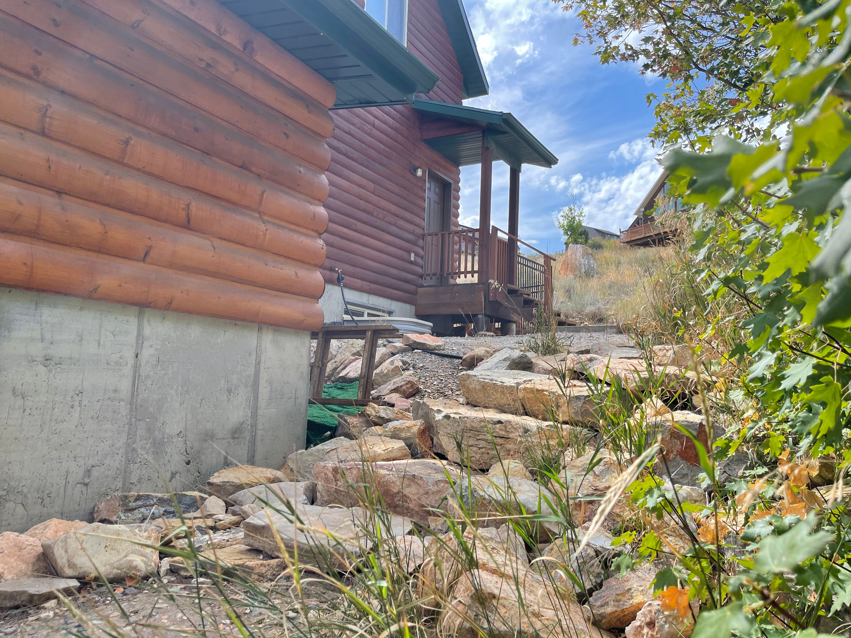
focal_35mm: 26
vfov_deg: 53.1
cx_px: 426
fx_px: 639
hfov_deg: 67.3
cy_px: 319
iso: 32
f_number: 1.6
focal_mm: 5.1
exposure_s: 1/1200
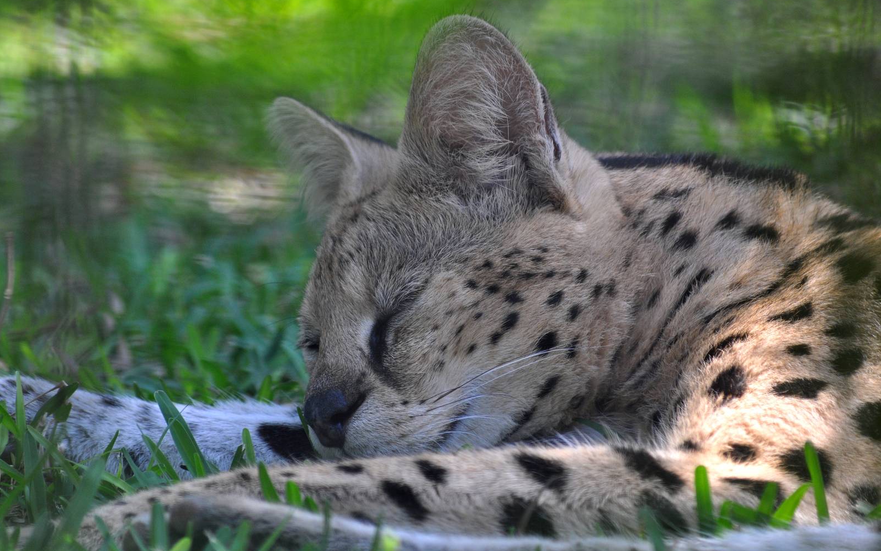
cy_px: 268
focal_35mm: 299
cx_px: 440
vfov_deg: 4.4
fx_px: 7168
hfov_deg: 7.0
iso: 500
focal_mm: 195
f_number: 5.6
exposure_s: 1/125
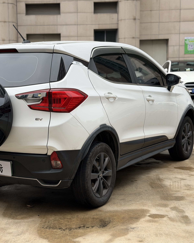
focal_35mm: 63
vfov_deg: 30.0
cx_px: 68
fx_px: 452
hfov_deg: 24.1
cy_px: 122
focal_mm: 6.76
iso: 64
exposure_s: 1/615
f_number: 1.78
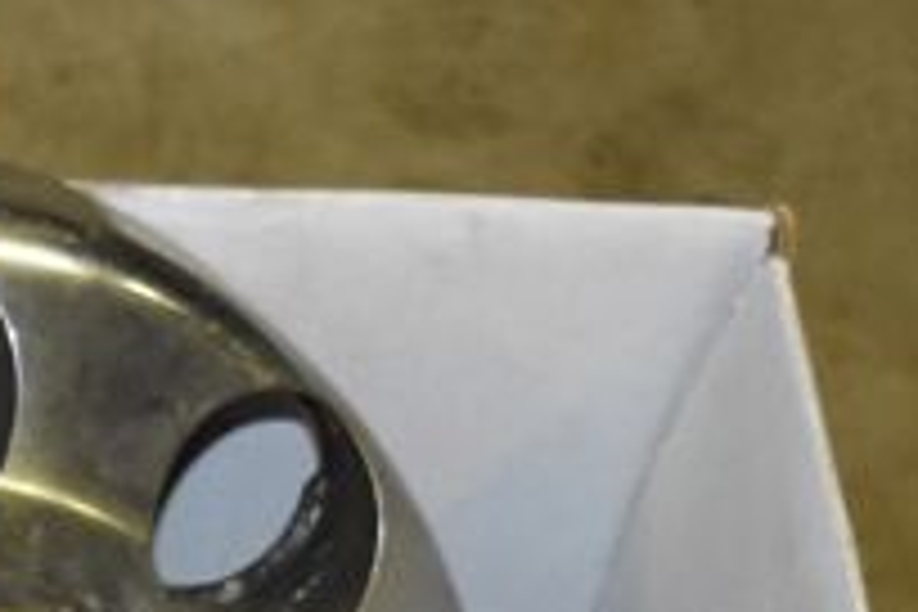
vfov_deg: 4.7
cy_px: 1390
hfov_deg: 7.0
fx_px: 7292
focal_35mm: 286
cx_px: -855
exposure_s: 1/60
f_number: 4.8
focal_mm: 38
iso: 1600
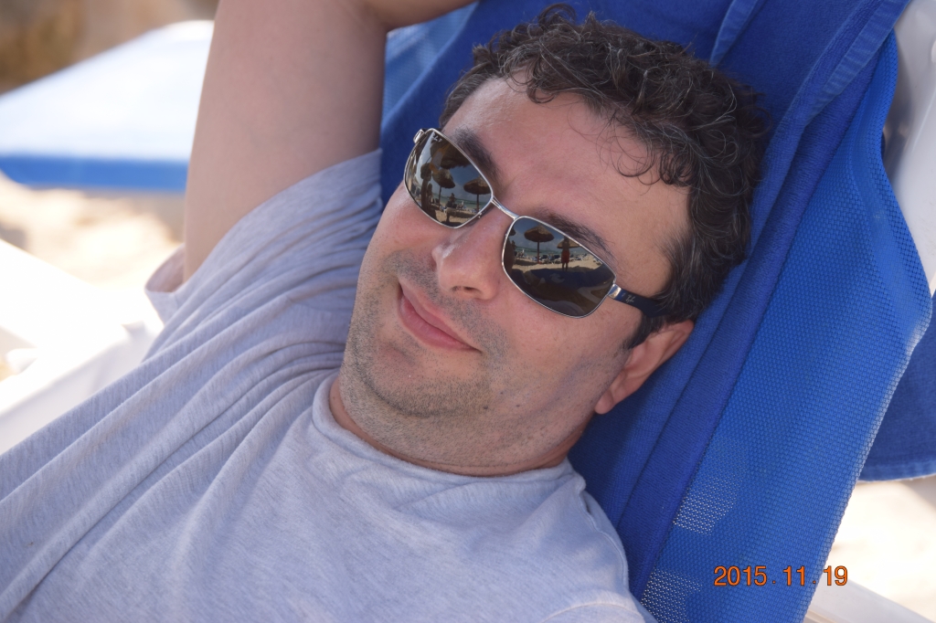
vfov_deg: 13.0
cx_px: 468
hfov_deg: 19.5
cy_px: 312
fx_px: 2729
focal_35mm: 105
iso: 200
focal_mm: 70
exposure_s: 1/500
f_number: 4.2
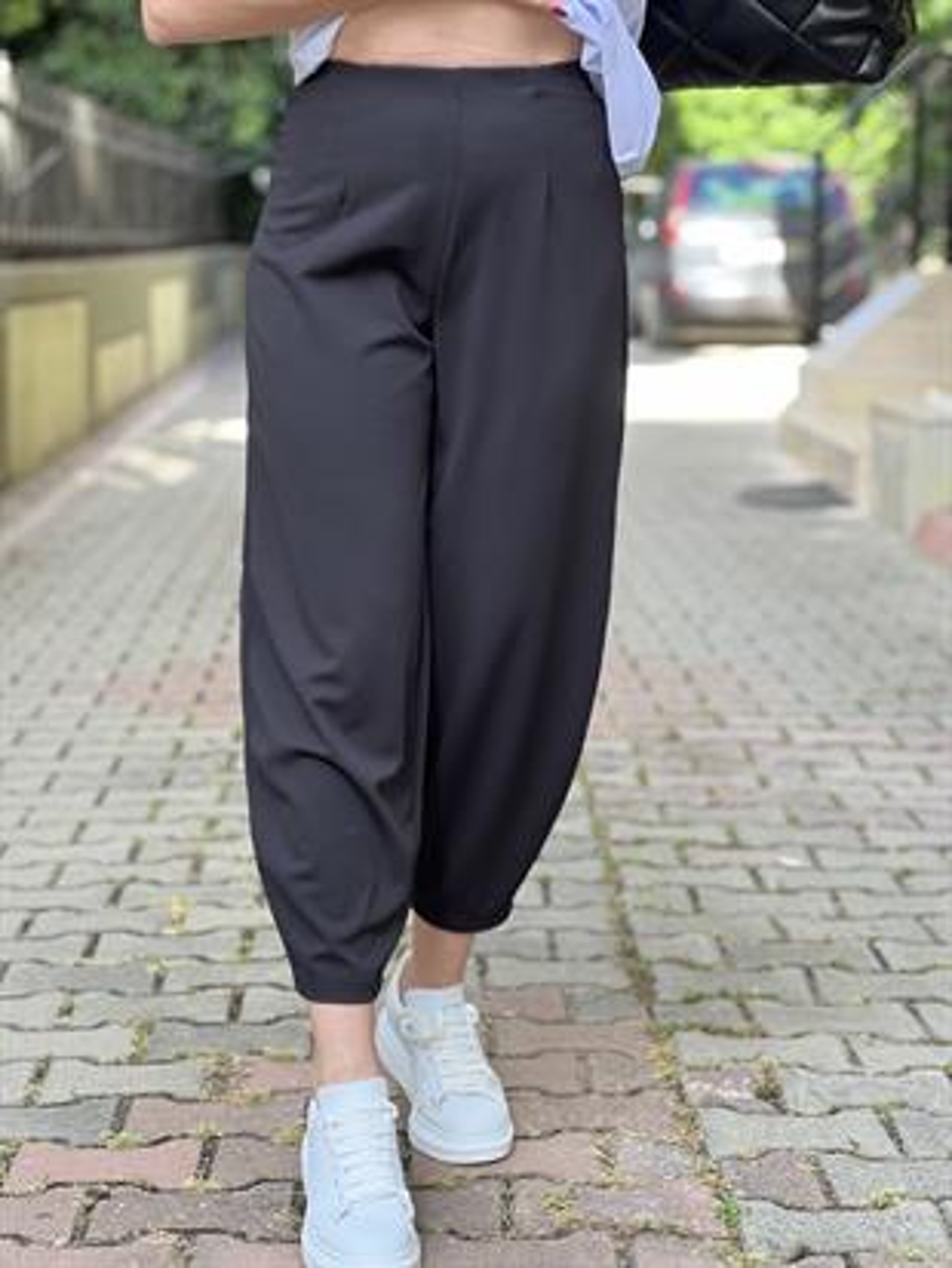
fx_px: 2822
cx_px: 476
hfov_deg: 19.1
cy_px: 634
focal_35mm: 77
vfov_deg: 25.3
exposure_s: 1/121
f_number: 2.8
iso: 250
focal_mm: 9
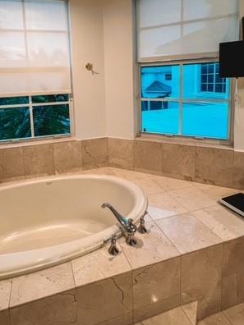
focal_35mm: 21
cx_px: 98
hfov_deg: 62.9
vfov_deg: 76.3
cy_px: 106
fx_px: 197
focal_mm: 1.57
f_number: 1.8
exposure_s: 1/120
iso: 160
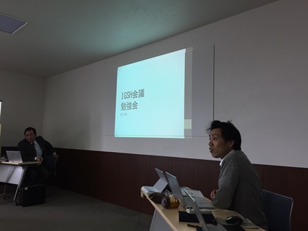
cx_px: 154
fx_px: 258
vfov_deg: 48.2
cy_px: 116
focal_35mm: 29
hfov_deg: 61.7
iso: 40
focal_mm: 4.15
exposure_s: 1/30
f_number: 2.2
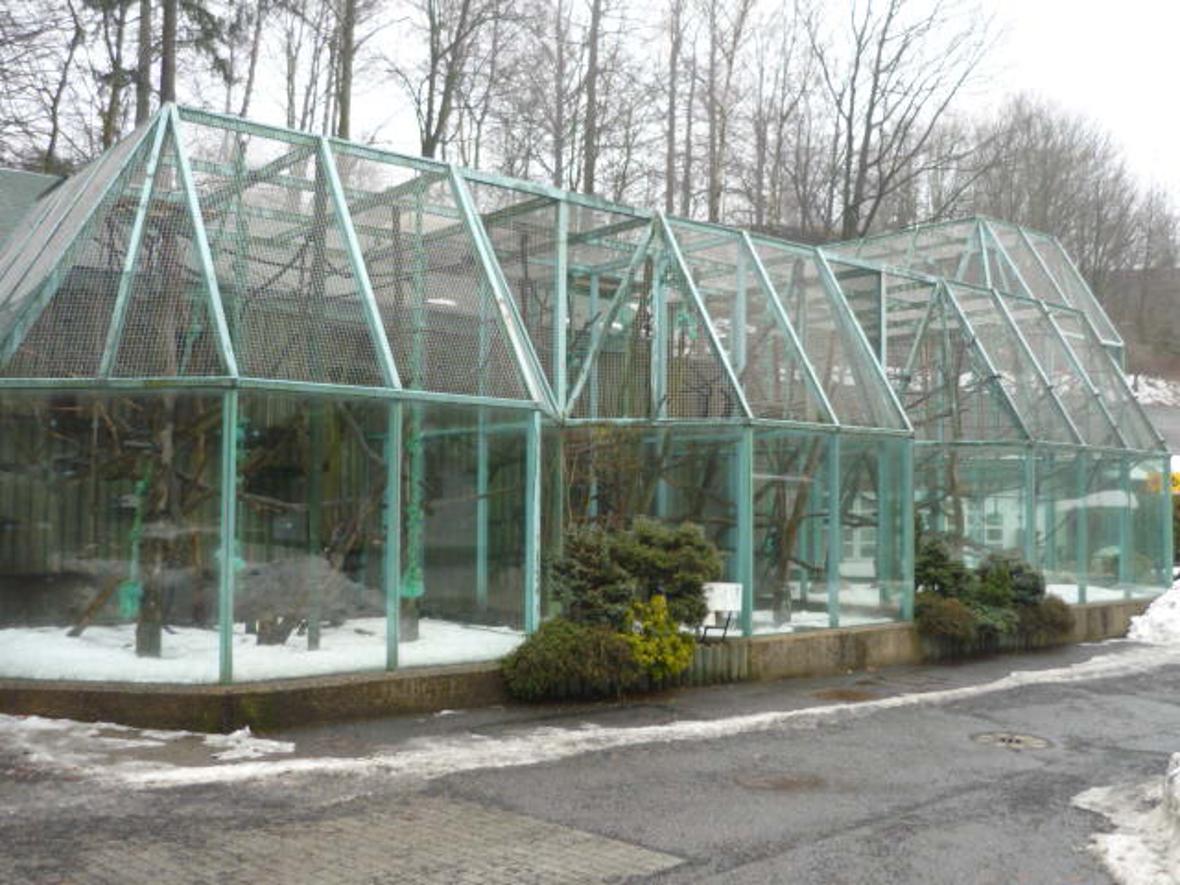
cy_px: 442
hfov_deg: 55.4
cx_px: 590
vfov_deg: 42.9
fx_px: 1125
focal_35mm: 33
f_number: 2.8
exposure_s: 1/30
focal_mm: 5.5
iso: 160
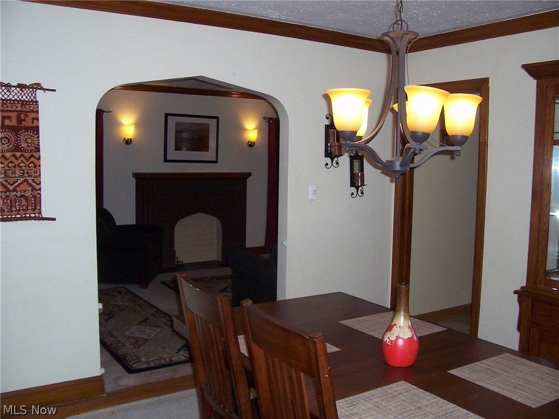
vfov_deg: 41.8
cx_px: 280
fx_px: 549
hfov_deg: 54.0
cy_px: 210
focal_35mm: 34
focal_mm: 5.6
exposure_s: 1/60
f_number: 2.7
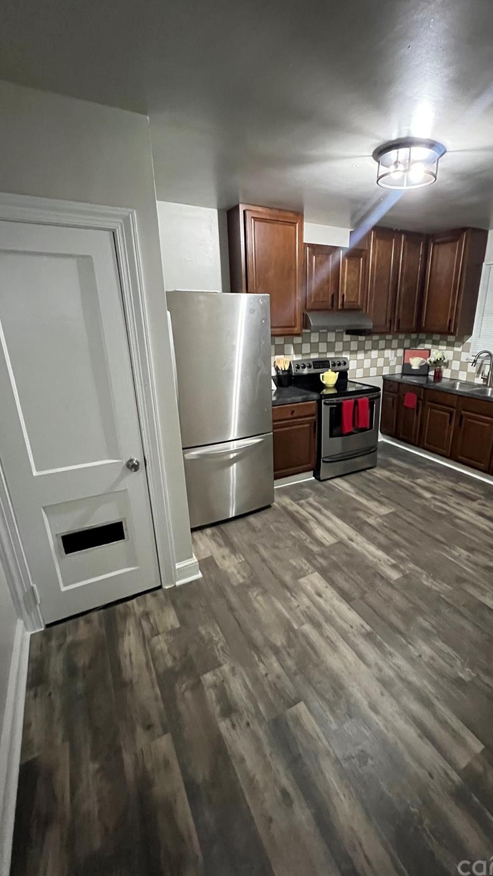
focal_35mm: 15
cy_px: 434
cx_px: 301
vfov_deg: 103.0
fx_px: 348
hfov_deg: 69.7
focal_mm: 1.57
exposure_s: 1/40
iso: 1250
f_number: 1.8
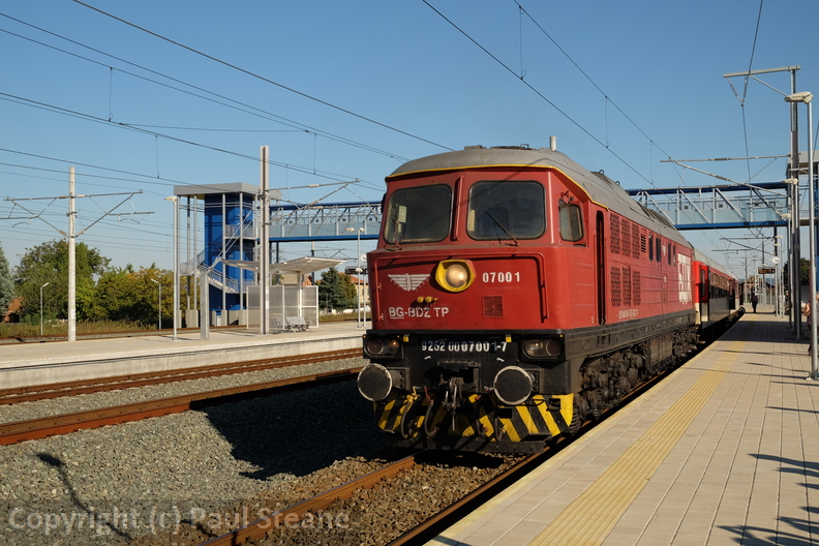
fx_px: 910
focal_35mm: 40
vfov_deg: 33.4
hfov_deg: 48.5
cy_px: 273
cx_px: 410
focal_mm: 26.5
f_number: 7.1
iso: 200
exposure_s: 1/450
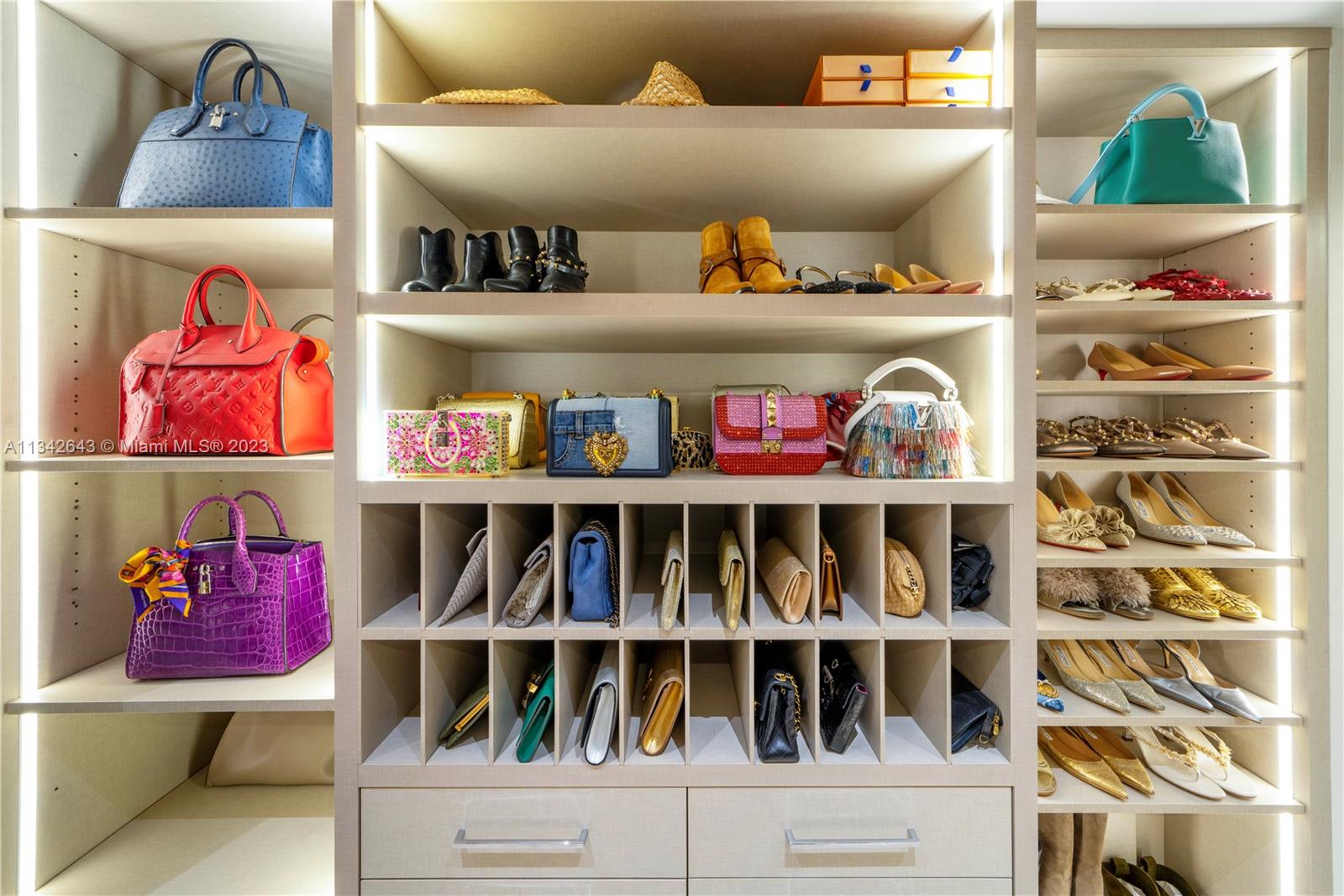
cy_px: 448
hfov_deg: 112.6
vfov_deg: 90.0
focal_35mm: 12
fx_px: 448
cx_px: 672
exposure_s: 1/1.25
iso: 200
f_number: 11
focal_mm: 12
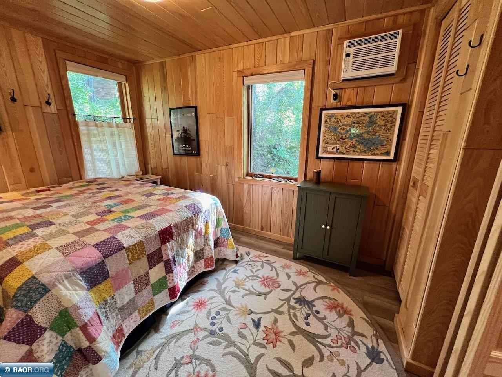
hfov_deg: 106.2
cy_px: 188
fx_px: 189
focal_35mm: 13
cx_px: 251
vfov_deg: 89.9
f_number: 1.8
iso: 320
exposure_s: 1/60
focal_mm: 1.57
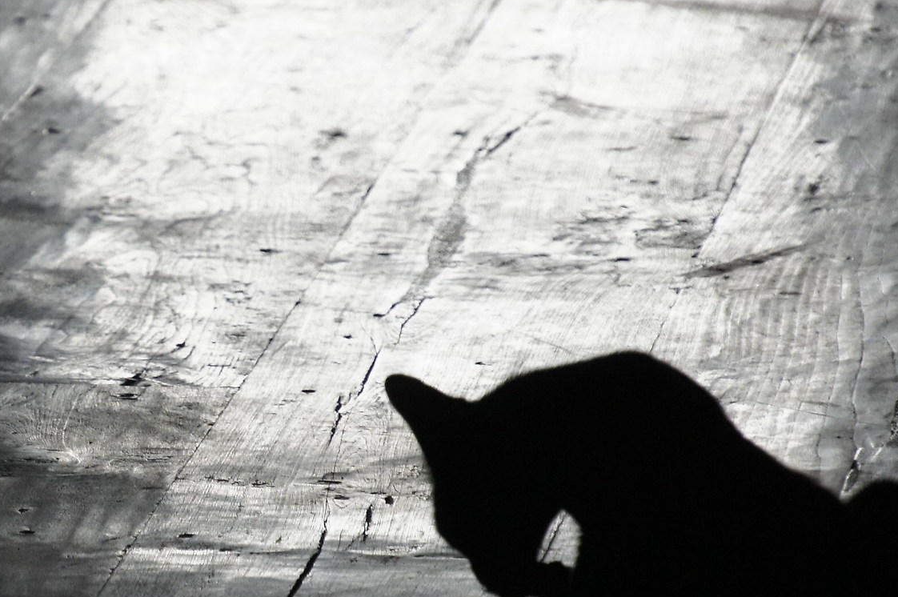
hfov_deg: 4.3
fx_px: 11914
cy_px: 375
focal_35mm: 478
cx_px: 122
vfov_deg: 2.9
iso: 1600
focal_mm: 149
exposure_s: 1/160
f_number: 6.3
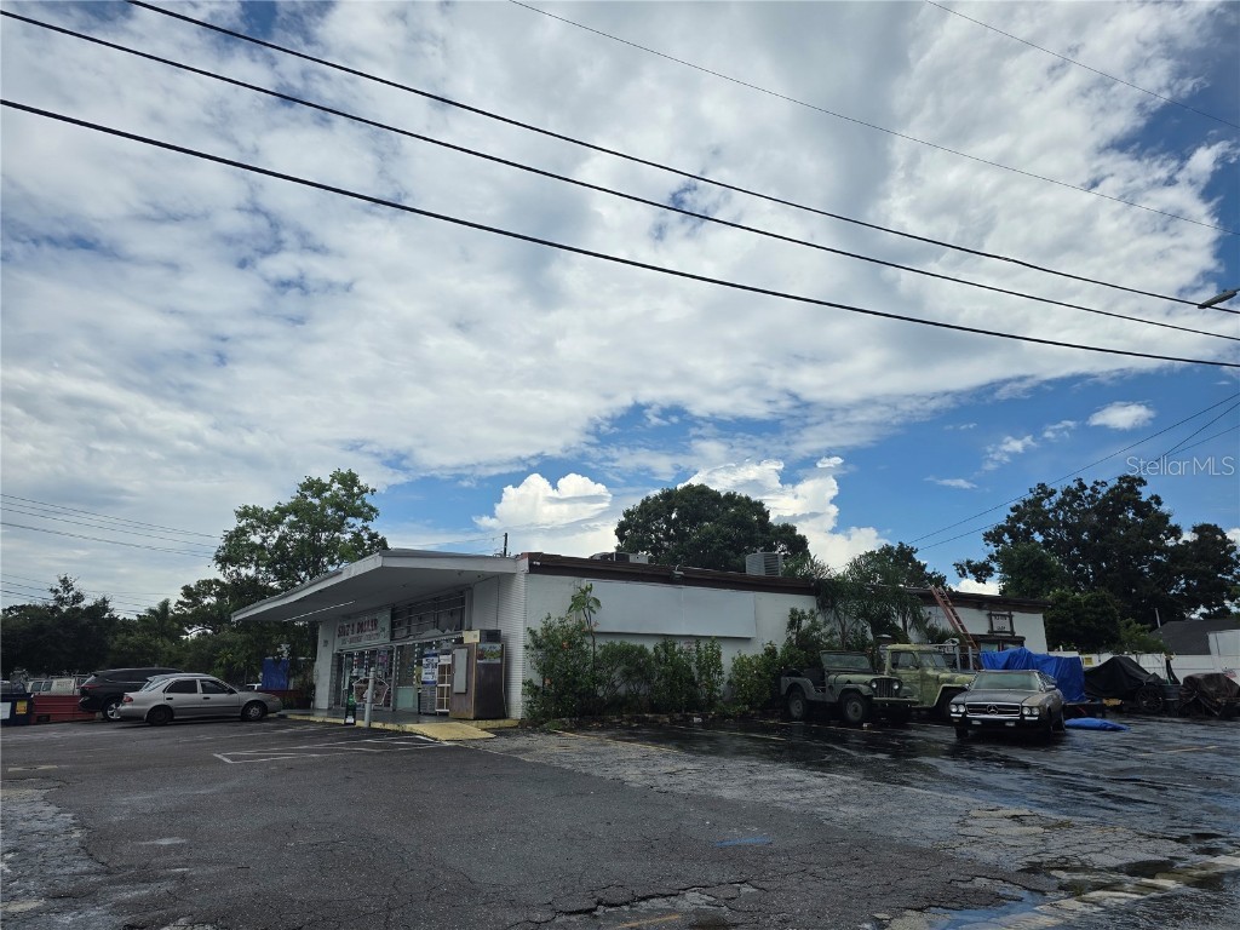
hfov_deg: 73.9
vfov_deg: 58.9
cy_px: 465
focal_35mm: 23
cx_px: 620
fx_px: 824
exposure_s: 1/1399
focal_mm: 6.3
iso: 12
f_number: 1.7
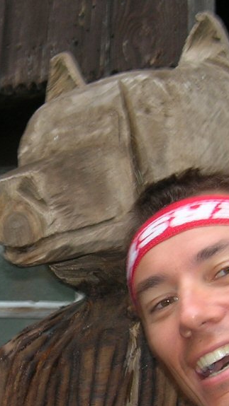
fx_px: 928
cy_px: 286
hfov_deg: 14.0
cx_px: 35
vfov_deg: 24.6
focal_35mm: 86
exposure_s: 1/30
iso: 50
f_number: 2.9
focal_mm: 5.7
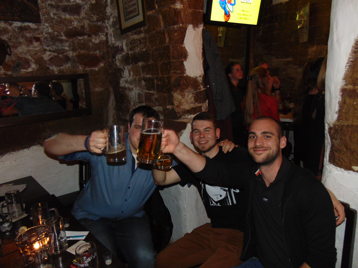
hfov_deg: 69.4
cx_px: 179
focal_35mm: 25
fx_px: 259
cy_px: 134
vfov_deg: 54.9
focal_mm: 4.5
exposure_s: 1/8
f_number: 3
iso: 200
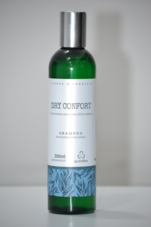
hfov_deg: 9.0
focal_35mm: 153
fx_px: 963
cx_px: 76
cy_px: 114
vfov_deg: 13.4
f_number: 5
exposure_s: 1/200
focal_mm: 102
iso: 1600
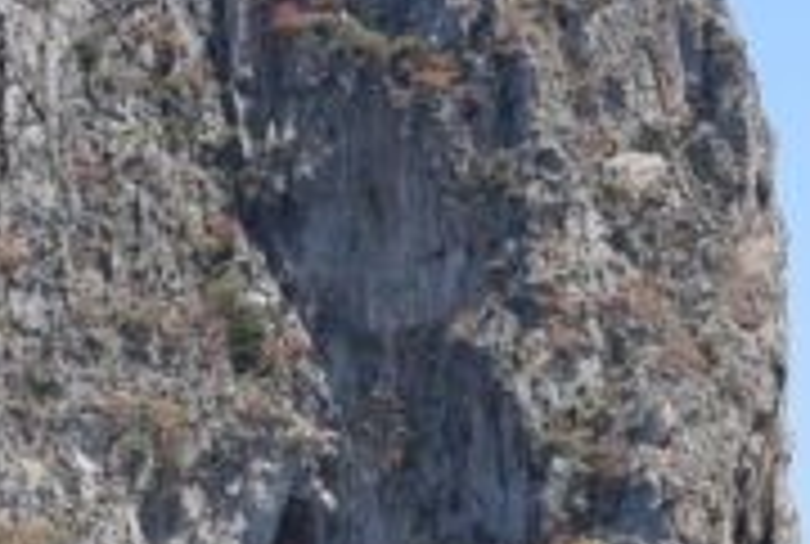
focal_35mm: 185
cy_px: 182
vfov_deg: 7.5
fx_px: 4176
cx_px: 909
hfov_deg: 10.9
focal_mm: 29
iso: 200
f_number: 9
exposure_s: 1/320
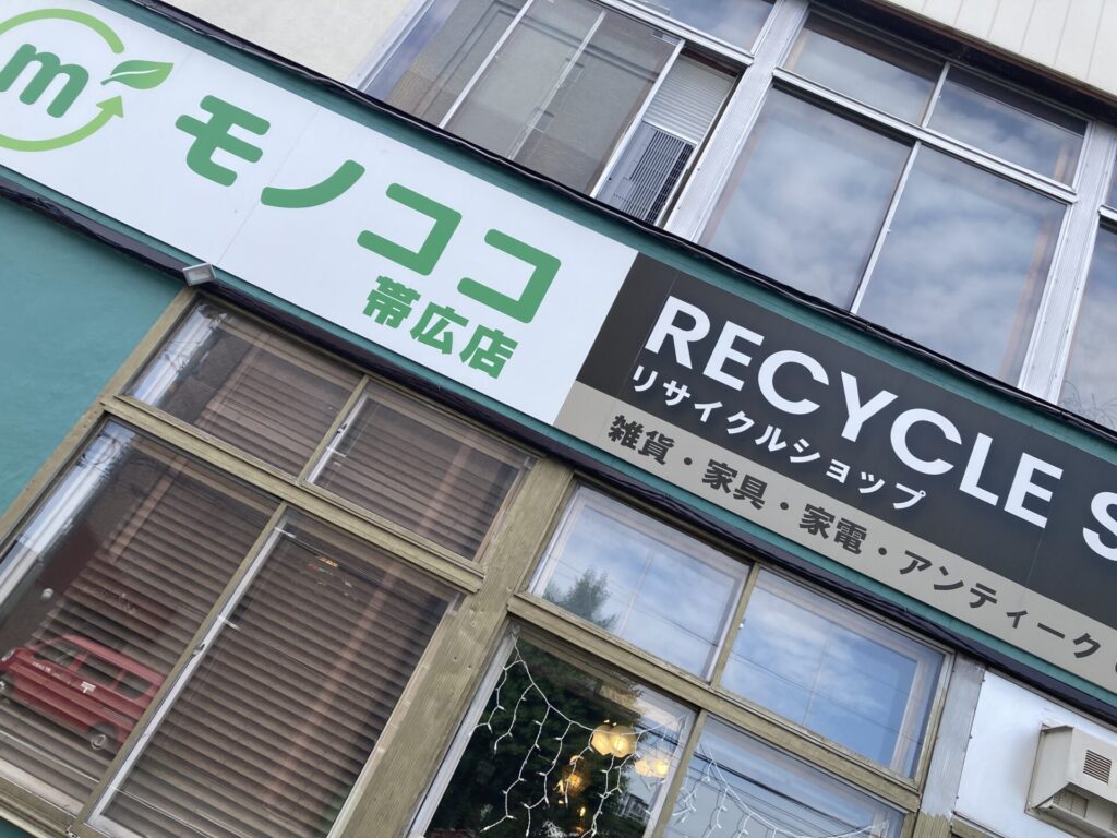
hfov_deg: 63.4
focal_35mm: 28
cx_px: 558
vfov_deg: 49.7
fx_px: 904
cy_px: 419
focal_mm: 3.99
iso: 20
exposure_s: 1/714
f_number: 1.8
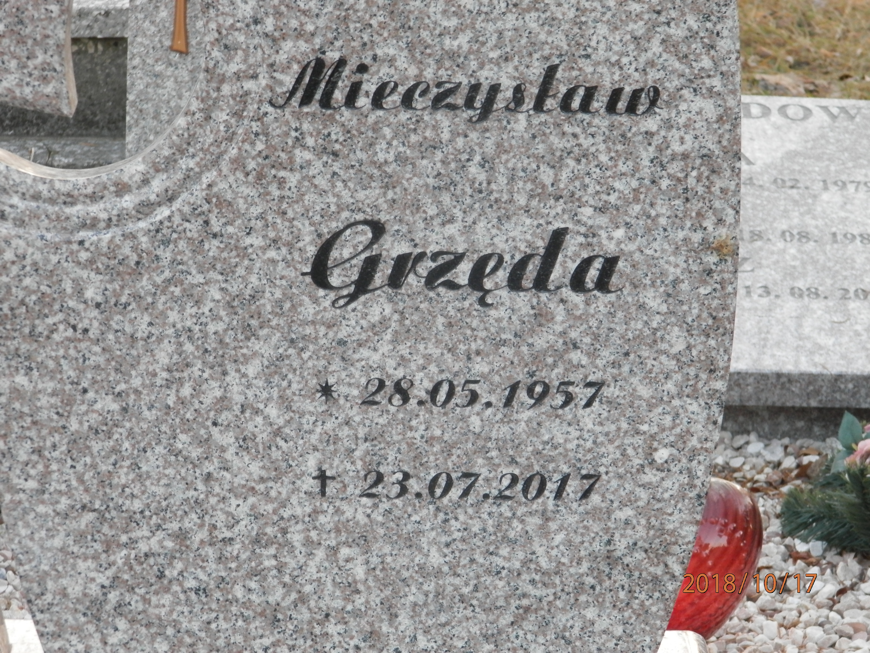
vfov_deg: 9.7
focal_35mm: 153
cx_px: 435
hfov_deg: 12.9
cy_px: 326
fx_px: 3845
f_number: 4.9
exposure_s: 1/20
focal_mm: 27.4
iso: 200
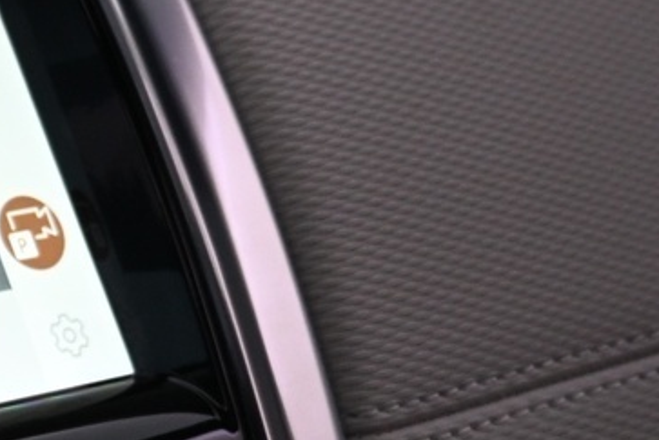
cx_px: -790
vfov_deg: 12.8
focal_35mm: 107
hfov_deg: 14.5
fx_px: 1959
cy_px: 116
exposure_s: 1/40
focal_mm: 16
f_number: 3.5
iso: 640
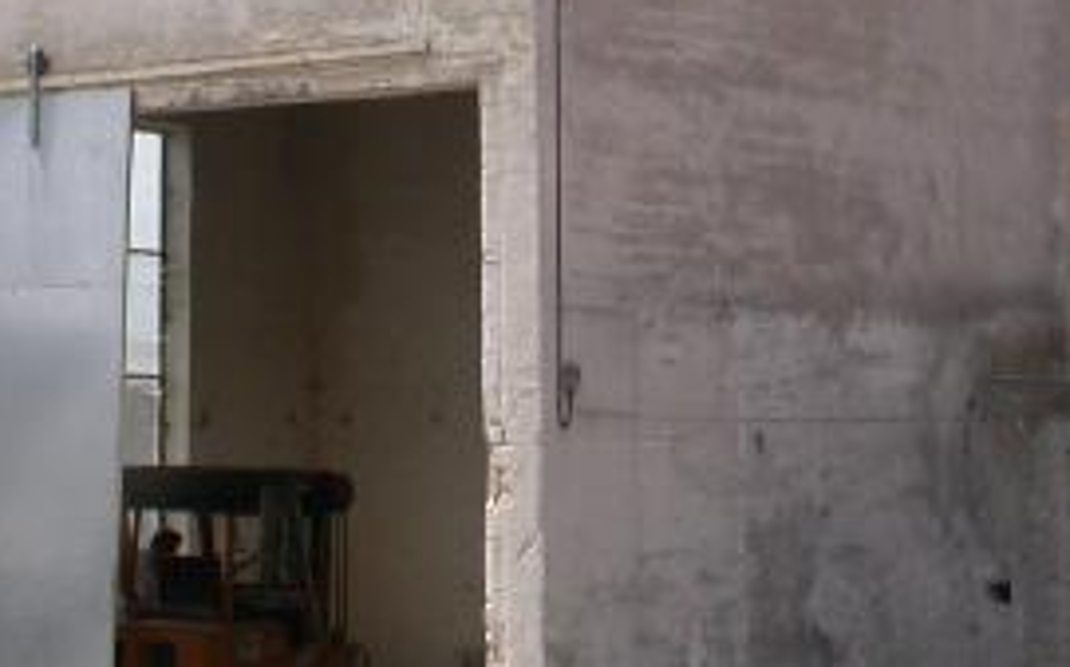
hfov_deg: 17.5
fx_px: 3468
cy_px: -130
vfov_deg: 10.8
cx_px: 612
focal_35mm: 119
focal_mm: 7.85
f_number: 5.3
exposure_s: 1/564
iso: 100
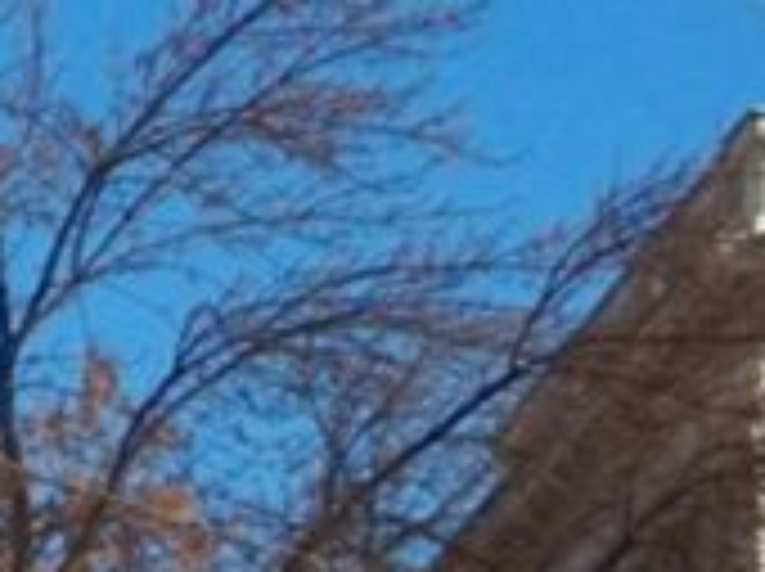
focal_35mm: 148
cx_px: 1692
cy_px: 867
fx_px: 3266
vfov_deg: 9.7
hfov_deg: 11.5
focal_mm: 4.9
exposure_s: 1/1250
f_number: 4
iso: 125
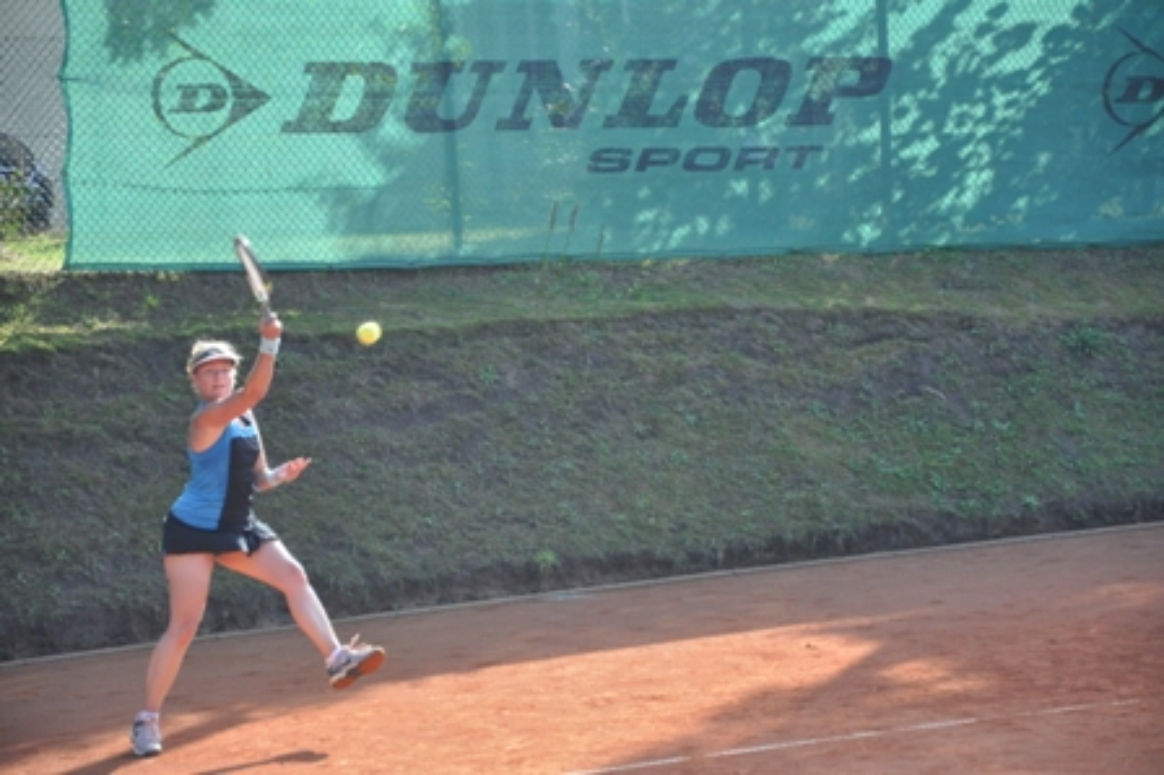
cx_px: 582
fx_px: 5089
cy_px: 388
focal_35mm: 158
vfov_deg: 8.7
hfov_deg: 13.0
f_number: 5.6
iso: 800
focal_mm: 105
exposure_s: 1/500
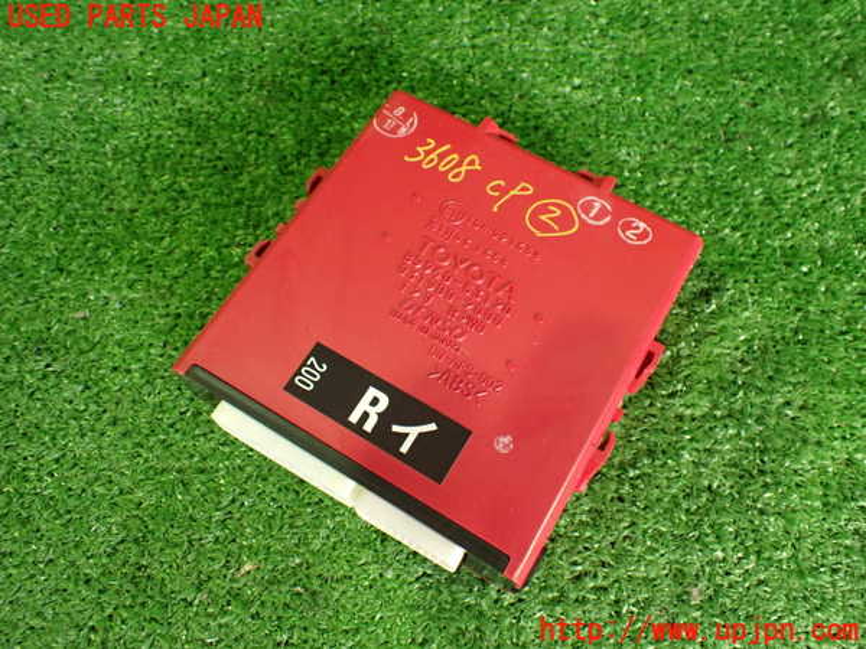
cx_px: 433
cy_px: 324
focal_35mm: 30
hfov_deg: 60.0
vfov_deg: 46.8
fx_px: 751
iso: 800
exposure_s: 1/40
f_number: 2.3
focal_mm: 5.4
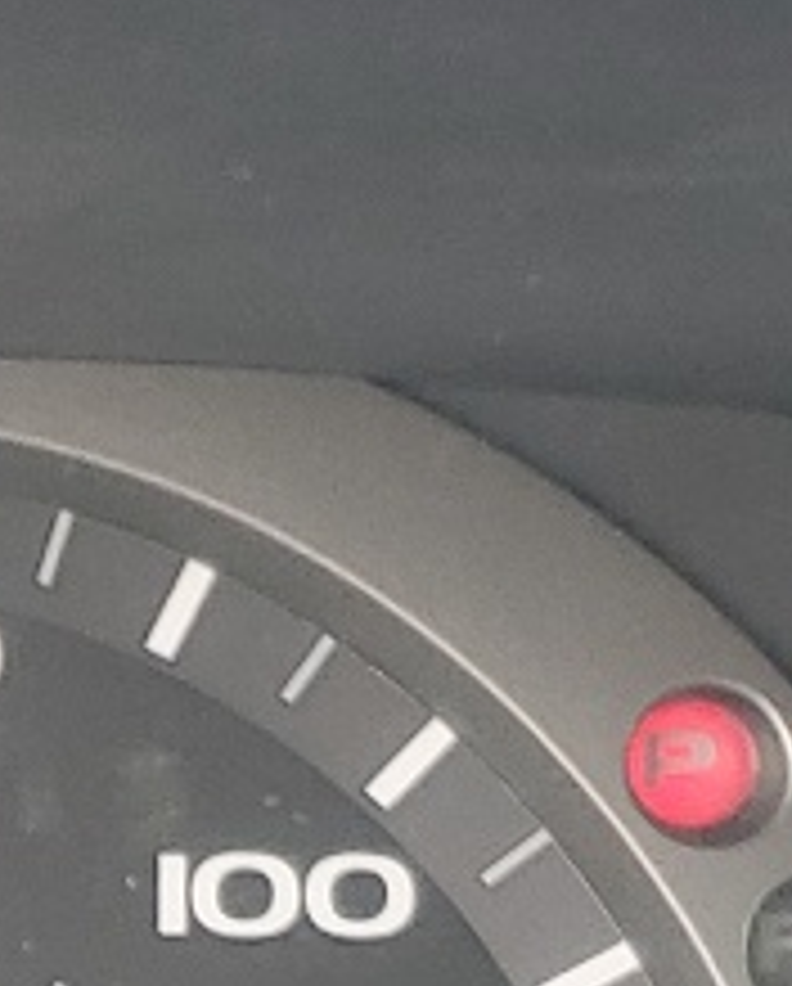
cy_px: 1189
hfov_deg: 8.3
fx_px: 5406
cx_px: -284
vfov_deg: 10.2
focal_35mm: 185
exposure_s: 1/143
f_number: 1.5
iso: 50
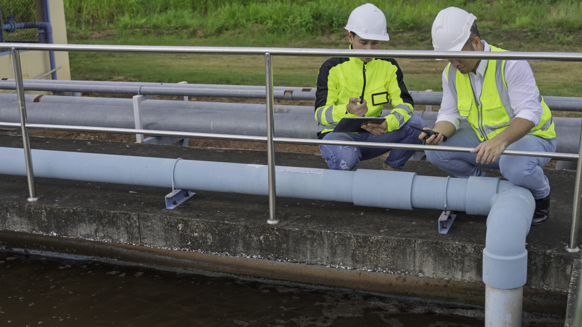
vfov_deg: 21.3
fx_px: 864
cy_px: 235
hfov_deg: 37.2
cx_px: 285
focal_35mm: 56
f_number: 2.8
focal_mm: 35
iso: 100
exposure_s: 1/400
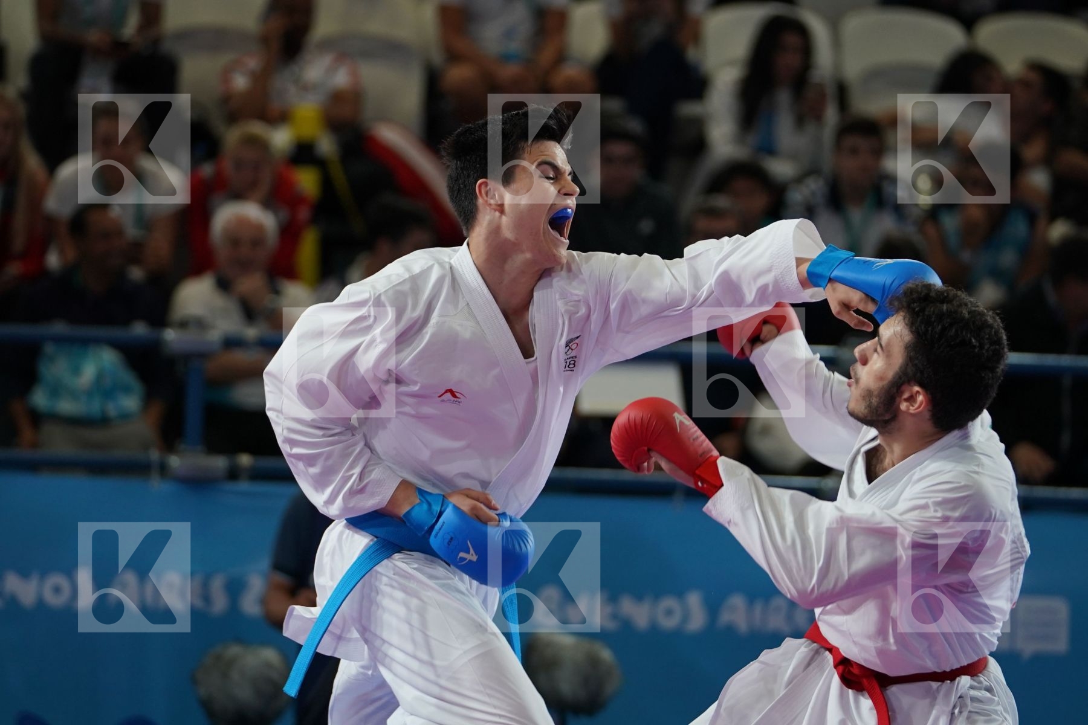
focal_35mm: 237
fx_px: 7162
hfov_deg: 8.7
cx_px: 544
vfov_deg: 5.8
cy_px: 362
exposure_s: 1/1000
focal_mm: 158
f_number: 2.8
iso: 1000
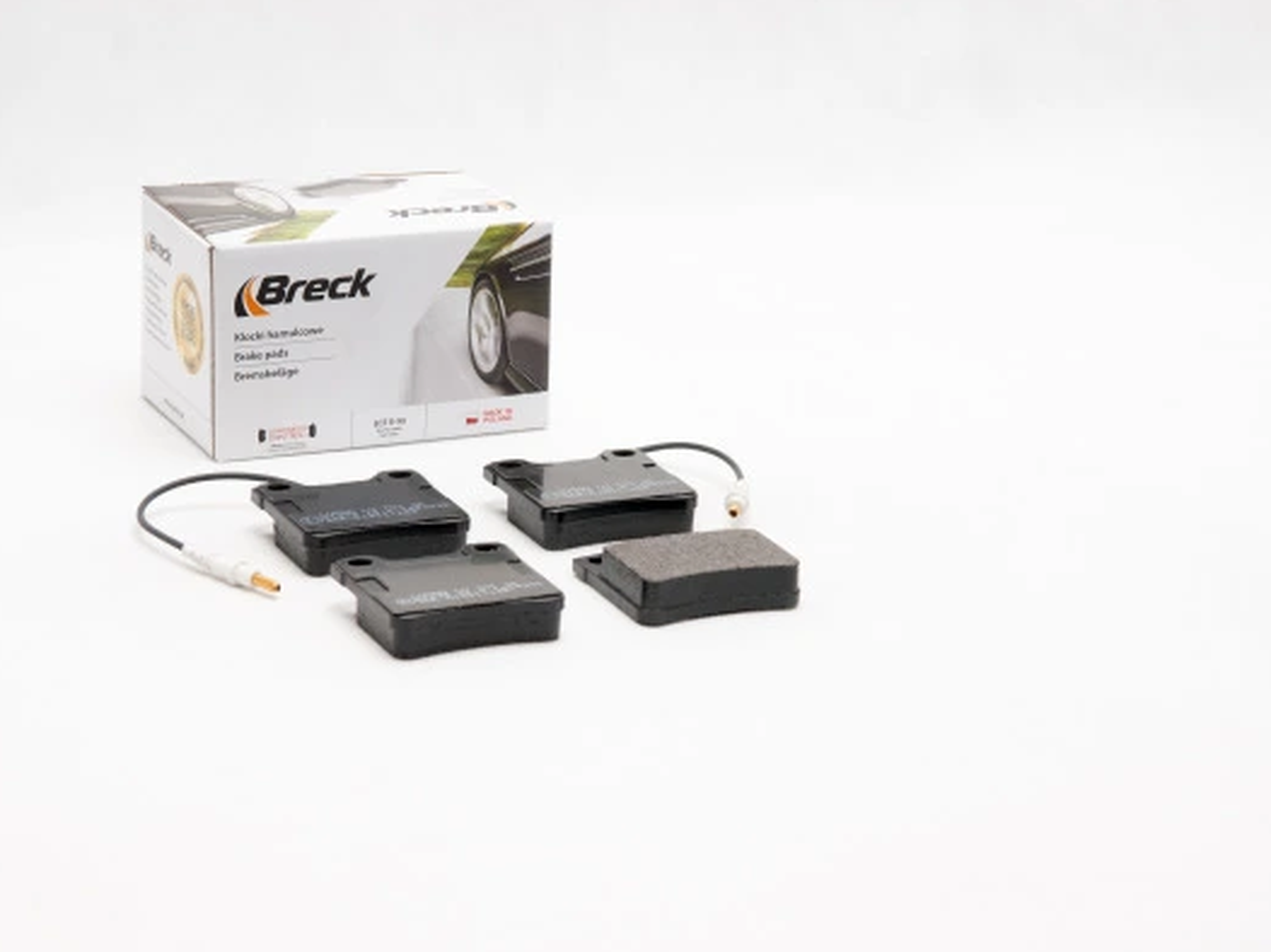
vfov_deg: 16.3
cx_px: 650
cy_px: 476
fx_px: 3323
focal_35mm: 91
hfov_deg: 21.7
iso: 100
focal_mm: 55
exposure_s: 1/200
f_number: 11
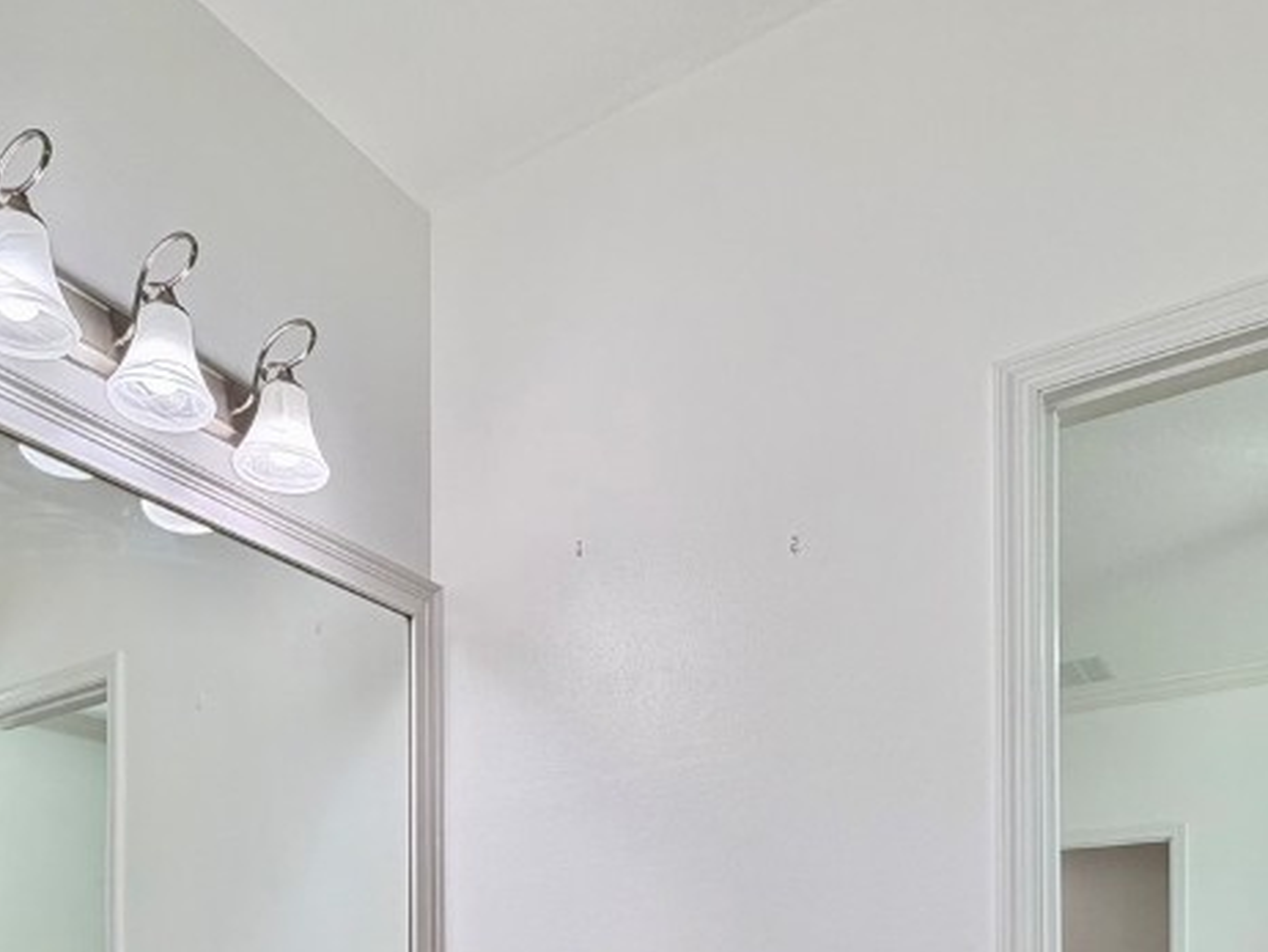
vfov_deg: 38.5
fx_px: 1136
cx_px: 480
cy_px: 1021
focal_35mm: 31
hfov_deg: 57.7
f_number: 2.2
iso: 100
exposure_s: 1/120
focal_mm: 2.22
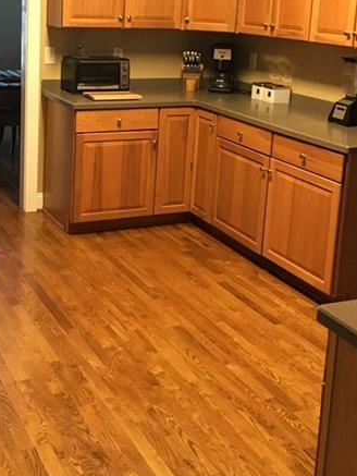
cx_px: 112
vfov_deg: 36.8
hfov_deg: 28.3
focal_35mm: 51
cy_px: 136
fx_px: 701
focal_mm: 4.15
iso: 200
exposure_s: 1/20
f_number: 2.2
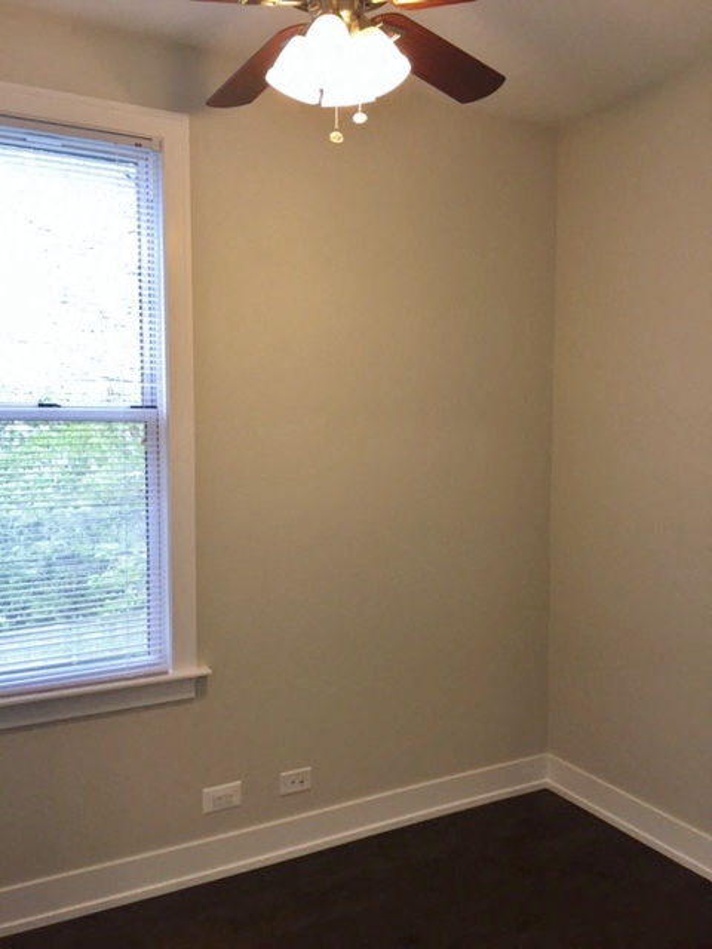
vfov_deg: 61.7
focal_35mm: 29
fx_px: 795
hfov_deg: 48.2
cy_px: 474
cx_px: 356
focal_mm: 4.15
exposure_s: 1/40
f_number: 2.2
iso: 32
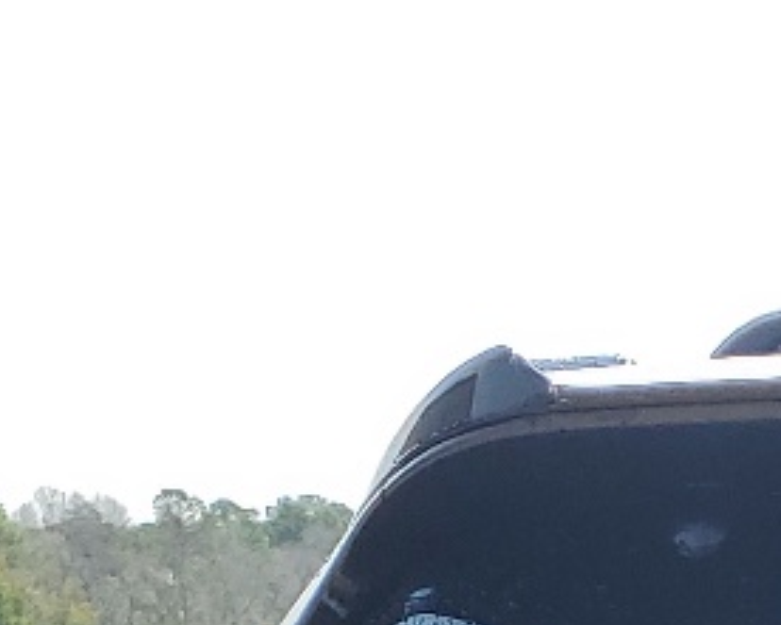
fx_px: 3399
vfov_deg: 9.1
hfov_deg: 12.0
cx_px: 1421
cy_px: 1637
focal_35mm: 147
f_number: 1.5
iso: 50
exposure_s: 1/2000
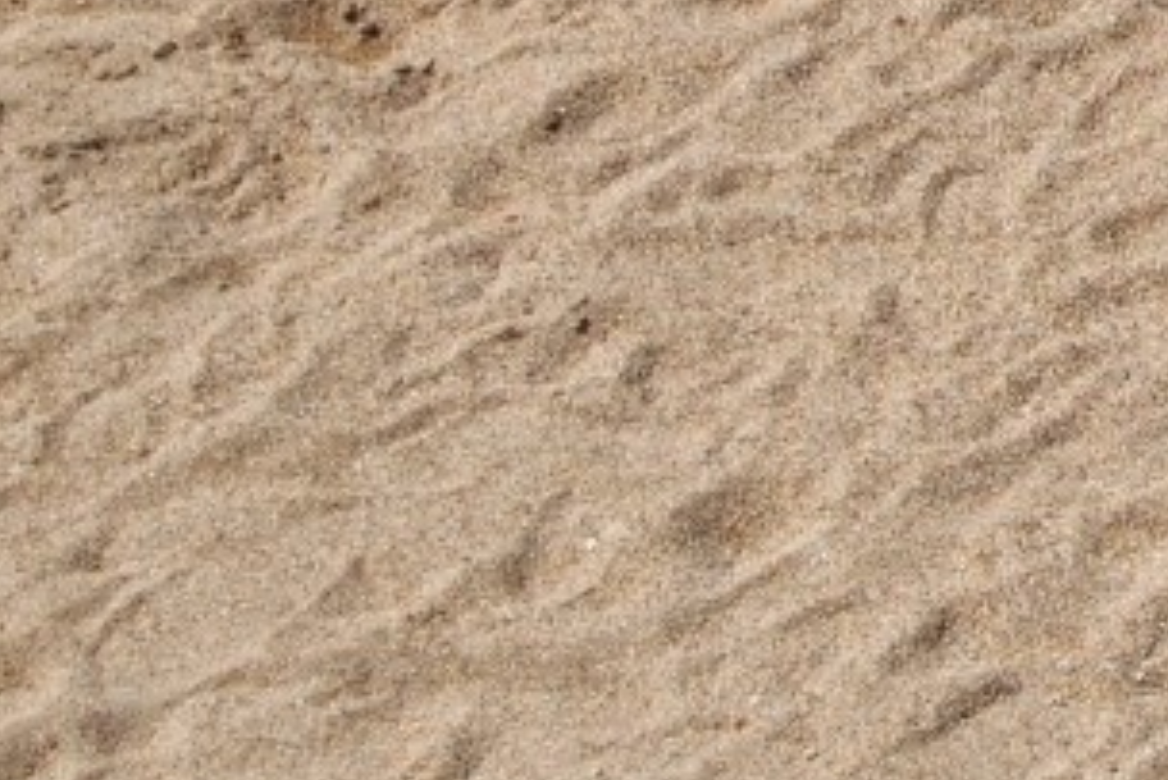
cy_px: -92
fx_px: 4414
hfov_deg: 14.0
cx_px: 1804
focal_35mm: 136
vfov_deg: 10.0
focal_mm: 24
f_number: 9
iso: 100
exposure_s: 1/320
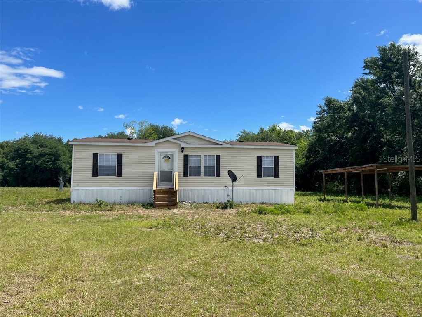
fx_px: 317
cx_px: 211
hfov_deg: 67.3
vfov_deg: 53.1
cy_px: 158
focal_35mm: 26
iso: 50
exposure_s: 1/4630
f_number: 1.5
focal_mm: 5.7
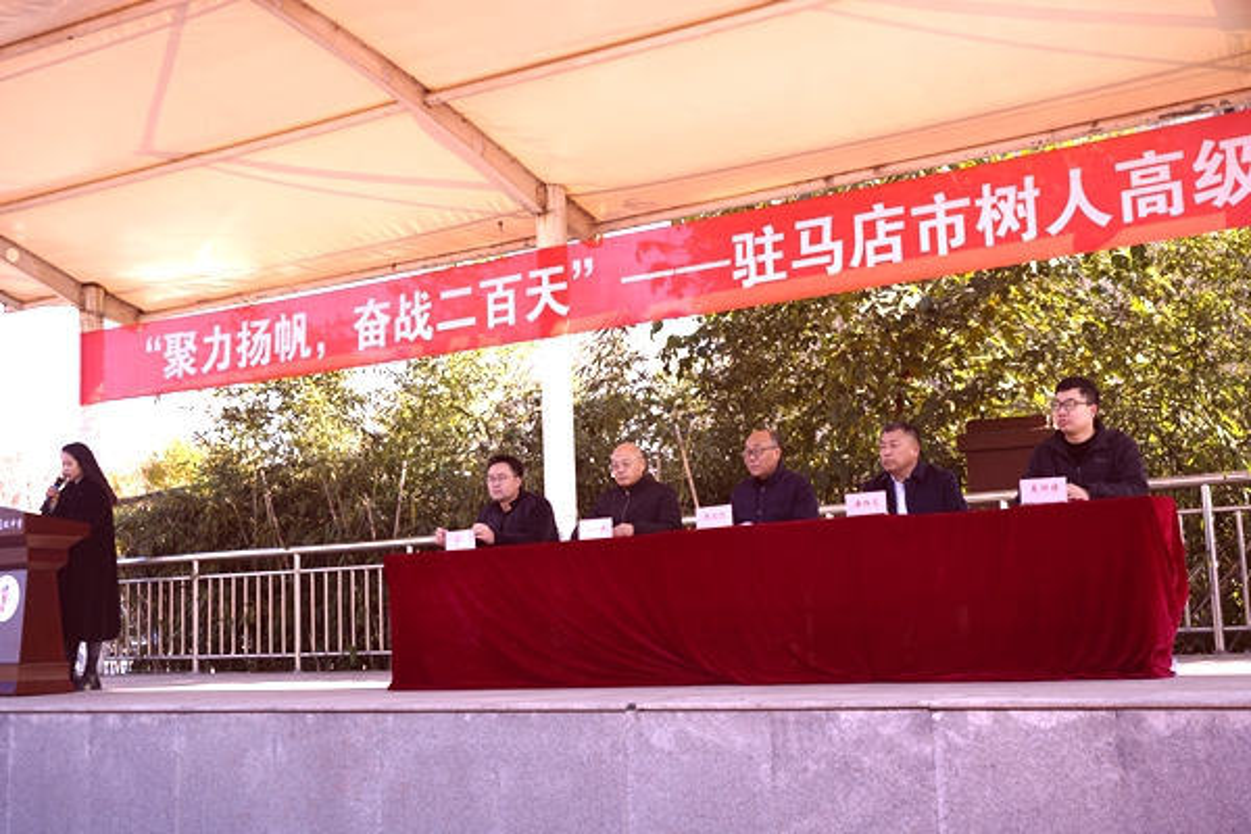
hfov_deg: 45.4
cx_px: 626
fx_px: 1494
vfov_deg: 31.2
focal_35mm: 43
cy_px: 417
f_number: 5
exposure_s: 1/160
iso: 100
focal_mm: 43
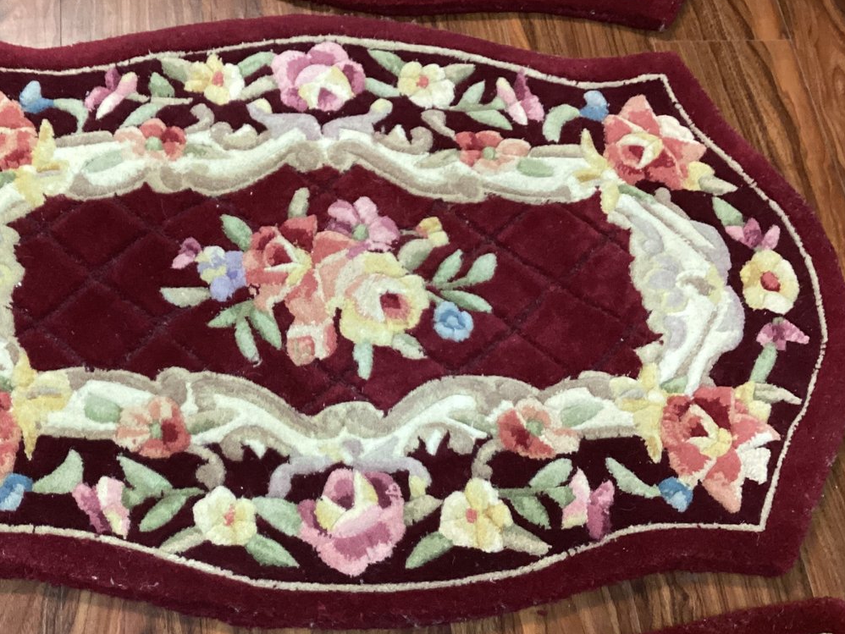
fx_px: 1148
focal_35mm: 47
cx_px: 287
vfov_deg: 30.9
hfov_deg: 40.0
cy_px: 336
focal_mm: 3.3
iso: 250
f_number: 2.4
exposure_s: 1/33
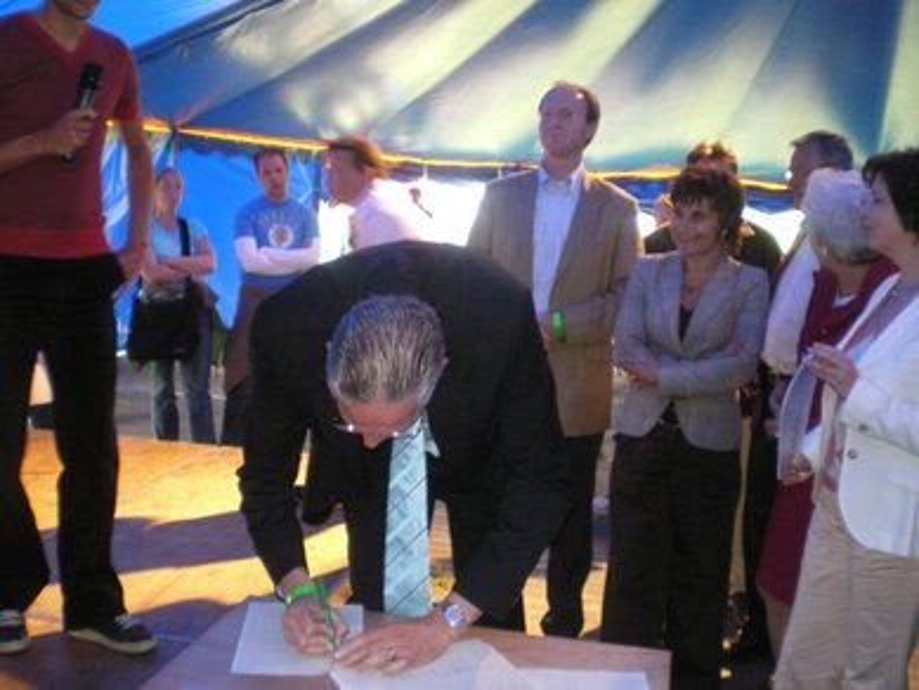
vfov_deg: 37.7
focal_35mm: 38
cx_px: 460
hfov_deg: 49.0
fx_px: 1009
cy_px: 345
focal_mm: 6.3
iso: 400
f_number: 3.1
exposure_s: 1/30
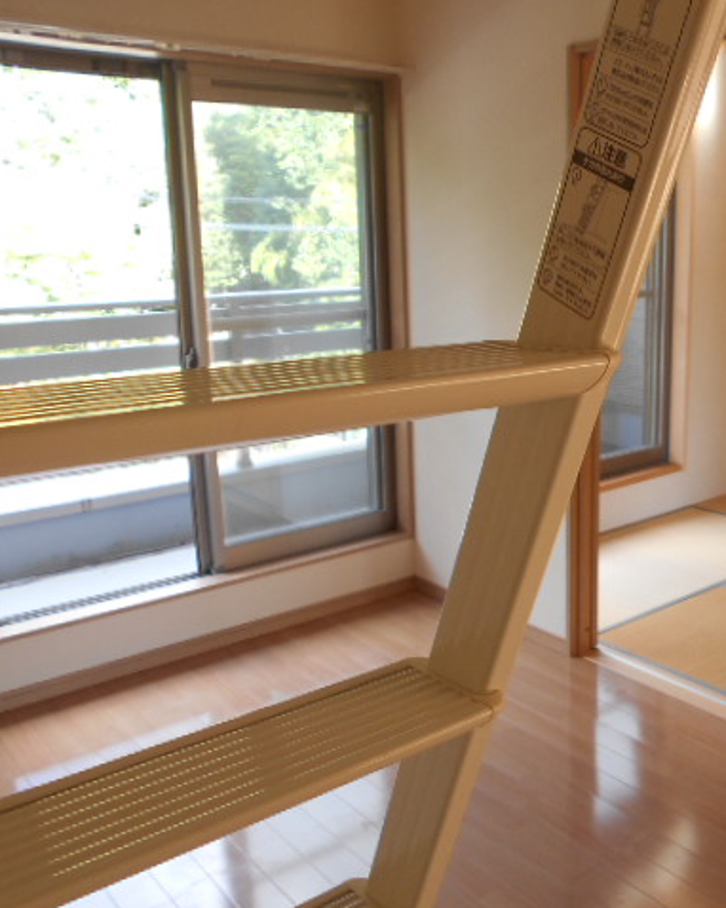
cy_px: 454
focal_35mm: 34
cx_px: 523
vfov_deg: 52.9
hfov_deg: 42.3
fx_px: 914
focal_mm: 4.6
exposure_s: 1/30
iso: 100
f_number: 3.2
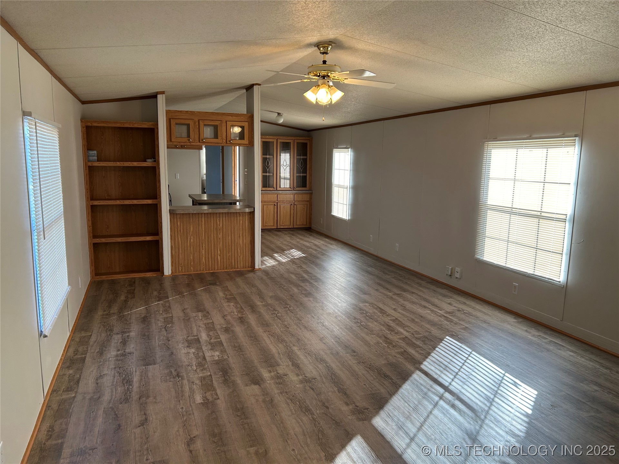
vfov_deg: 53.1
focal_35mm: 26
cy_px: 232
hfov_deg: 67.3
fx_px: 465
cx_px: 310
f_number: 1.5
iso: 50
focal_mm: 5.7
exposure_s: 1/120
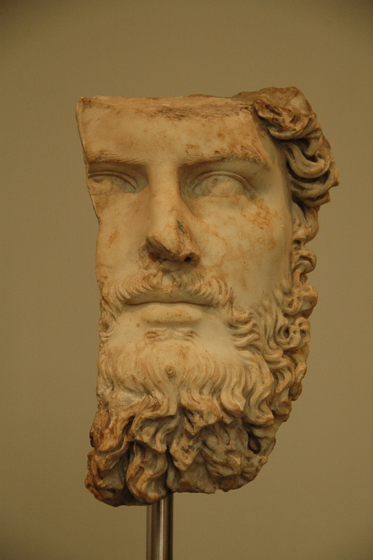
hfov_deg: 11.4
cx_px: 186
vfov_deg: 17.1
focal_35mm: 120
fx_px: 1867
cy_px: 280
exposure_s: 1/125
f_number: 5.3
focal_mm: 80
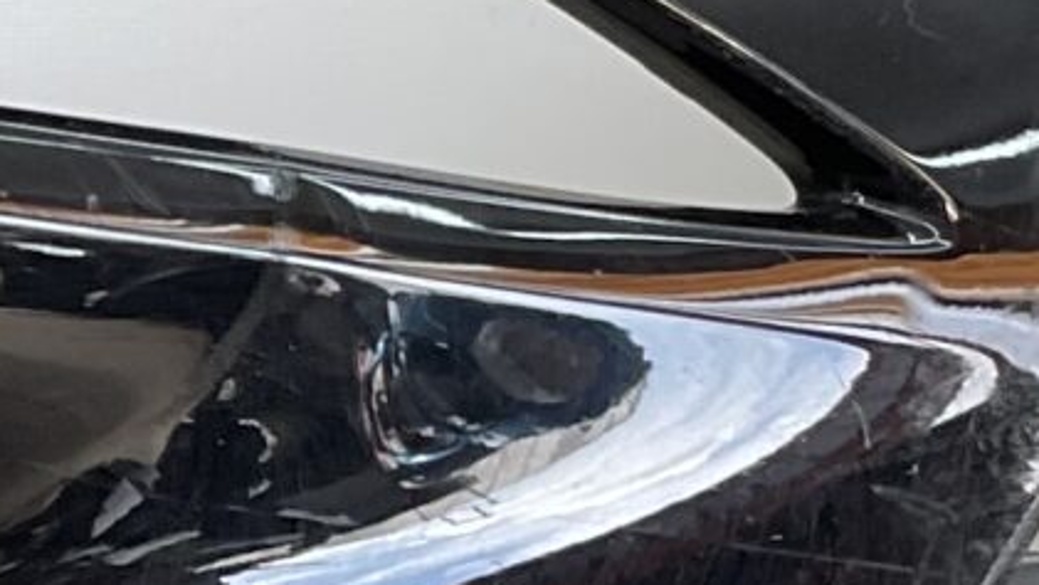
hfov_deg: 10.9
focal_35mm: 192
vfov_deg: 6.3
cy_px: 659
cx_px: -323
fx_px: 5291
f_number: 1.8
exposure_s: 1/102
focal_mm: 3
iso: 16
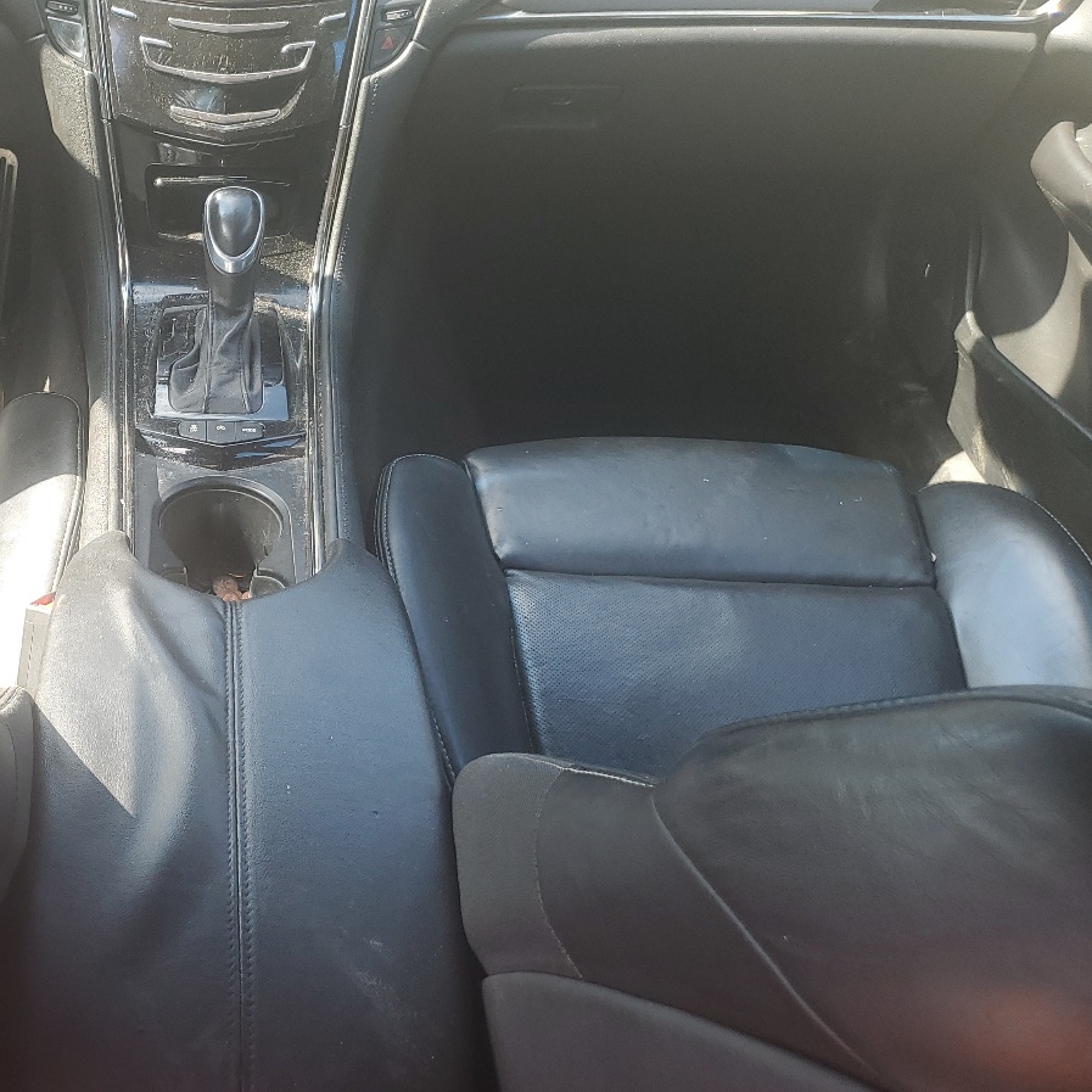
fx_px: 1463
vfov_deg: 40.7
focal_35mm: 41
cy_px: 420
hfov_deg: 38.9
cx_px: 174
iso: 50
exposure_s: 1/149
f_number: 1.5
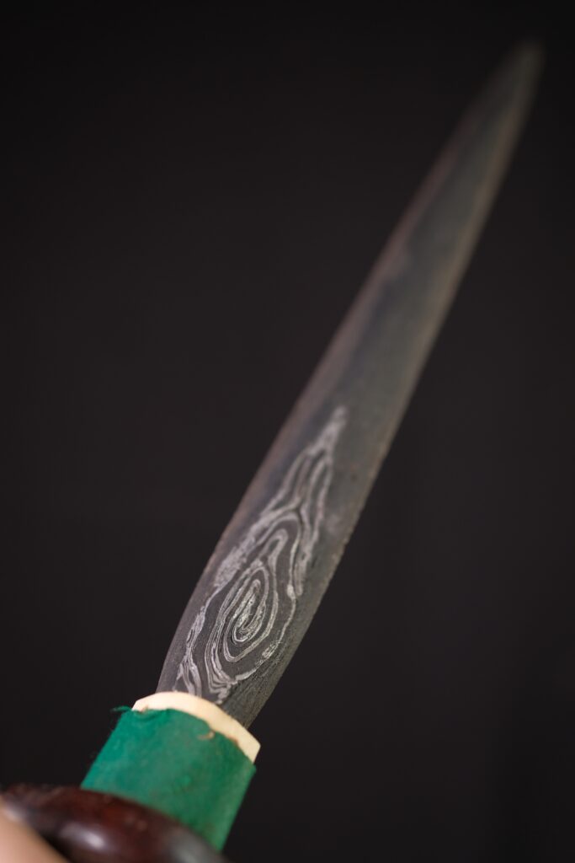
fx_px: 1078
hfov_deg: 29.9
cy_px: 432
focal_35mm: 45
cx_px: 288
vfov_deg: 43.6
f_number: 2.5
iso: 250
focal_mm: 30
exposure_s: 1/250
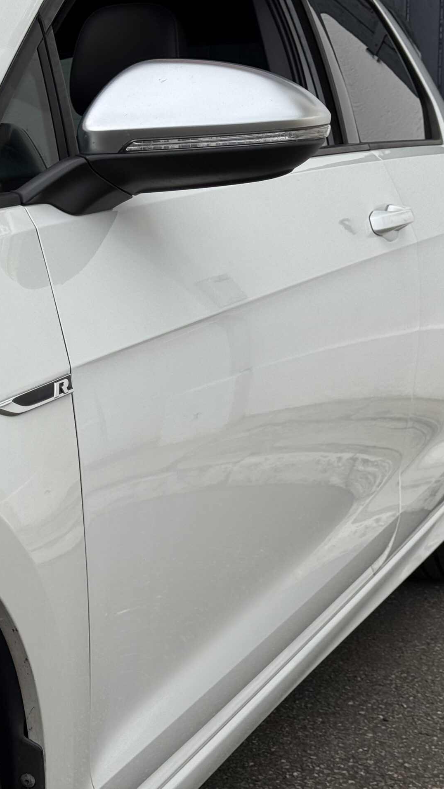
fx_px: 1465
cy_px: 395
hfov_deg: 17.2
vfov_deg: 30.1
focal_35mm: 70
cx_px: 143
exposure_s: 1/2033
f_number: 1.78
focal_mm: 6.76
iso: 64
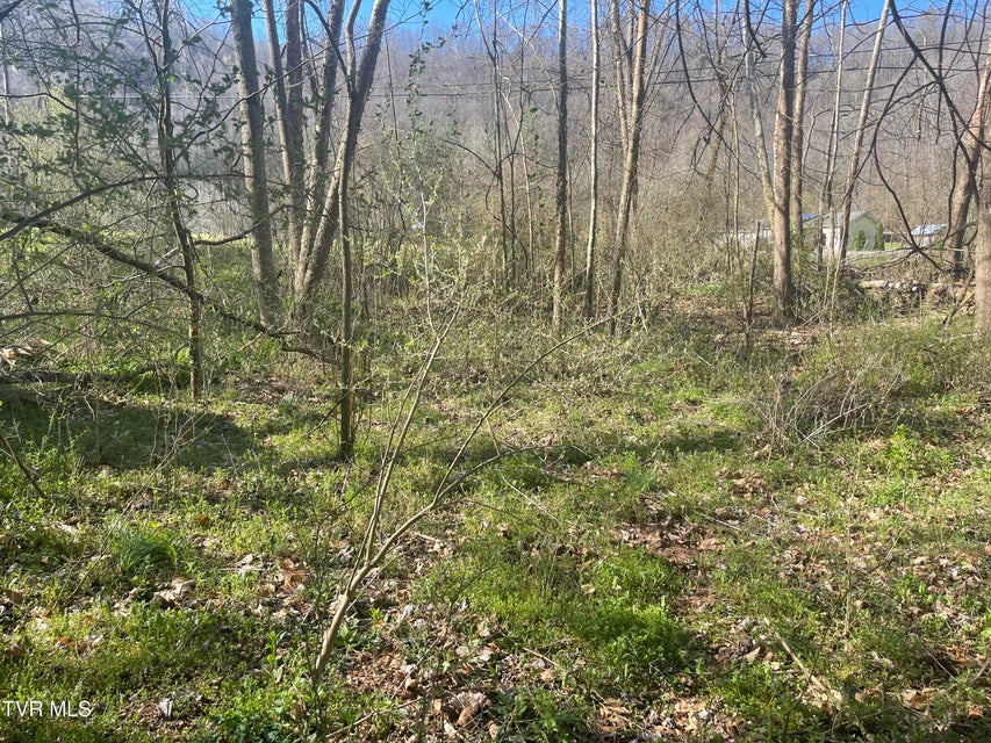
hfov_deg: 69.4
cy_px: 372
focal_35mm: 25
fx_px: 716
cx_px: 496
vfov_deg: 54.9
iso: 32
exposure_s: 1/599
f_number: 1.6
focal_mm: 5.1
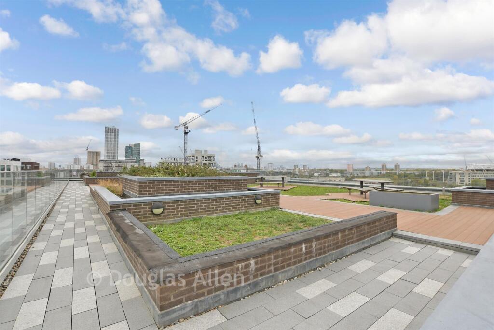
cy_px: 165
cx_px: 247
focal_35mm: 16
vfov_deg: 73.8
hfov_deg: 96.7
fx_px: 220
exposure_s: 1/160
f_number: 8
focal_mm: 11
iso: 125
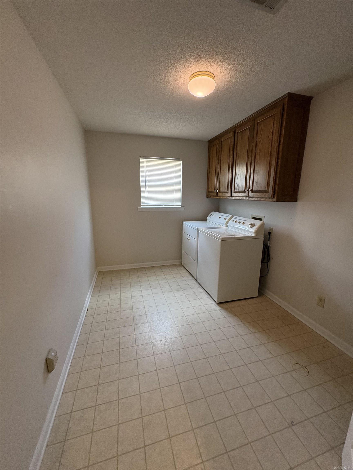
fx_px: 190
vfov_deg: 102.1
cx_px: 176
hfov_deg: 85.7
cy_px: 235
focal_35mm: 14
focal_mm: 2.22
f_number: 2.2
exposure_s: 1/120
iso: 400
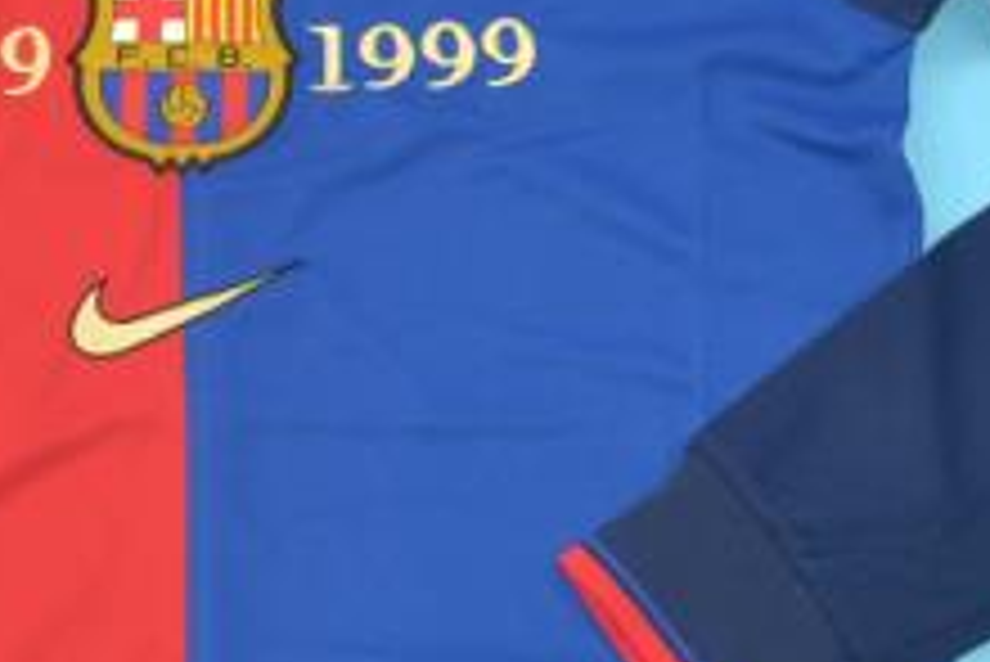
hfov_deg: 16.9
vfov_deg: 11.4
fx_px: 3302
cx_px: 184
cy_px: 349
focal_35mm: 120
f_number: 3.8
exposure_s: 1/100
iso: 200
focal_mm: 22
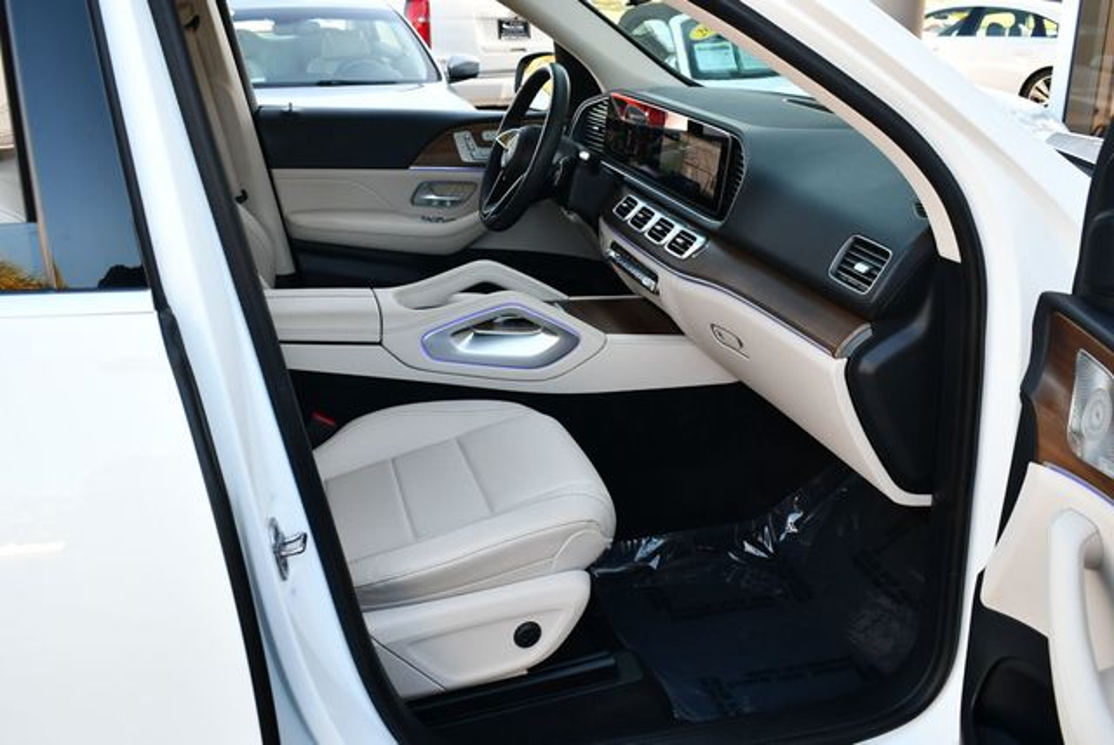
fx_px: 1115
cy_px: 372
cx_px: 557
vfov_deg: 36.9
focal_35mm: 36
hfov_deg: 53.1
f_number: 4
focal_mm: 18
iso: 400
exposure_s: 1/250
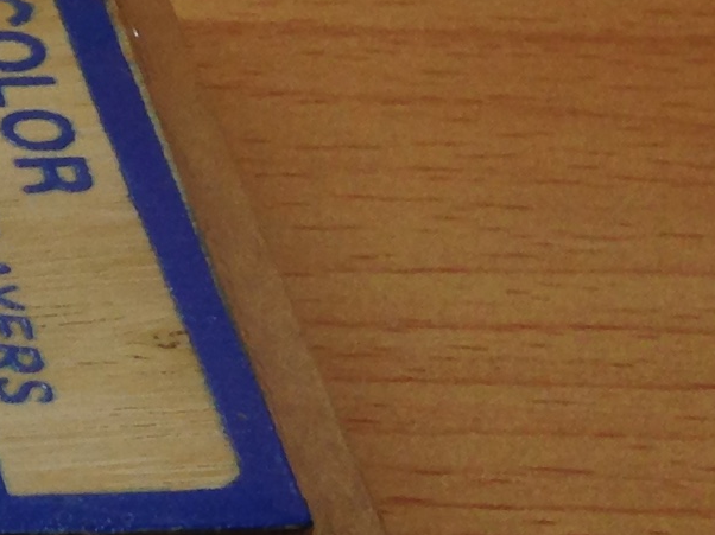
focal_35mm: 179
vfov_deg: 8.3
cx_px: -1107
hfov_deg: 9.6
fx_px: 3696
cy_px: 186
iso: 50
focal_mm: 4.12
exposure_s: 1/30
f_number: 2.4
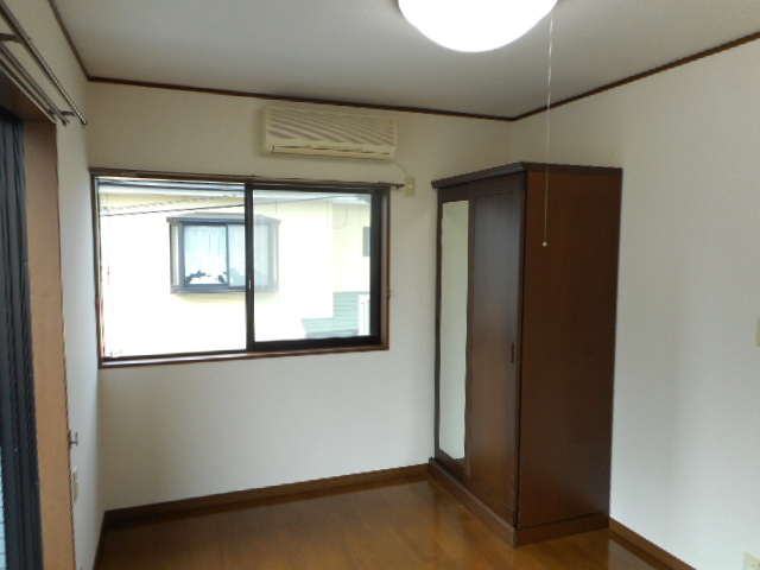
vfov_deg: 54.9
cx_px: 380
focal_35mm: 25
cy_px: 285
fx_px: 549
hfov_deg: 69.4
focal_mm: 4.5
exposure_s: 1/40
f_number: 3.7
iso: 80
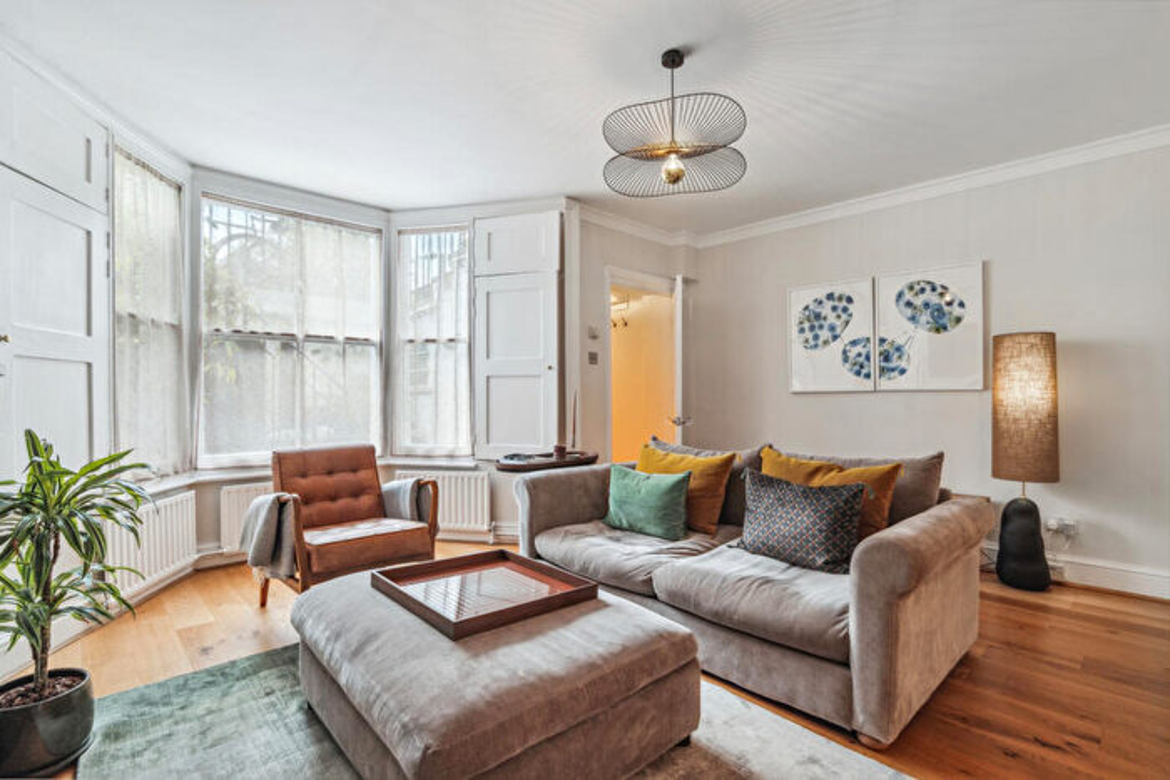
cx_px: 585
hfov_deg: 96.7
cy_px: 390
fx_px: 520
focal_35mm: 16
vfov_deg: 73.8
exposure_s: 1/25
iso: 400
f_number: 11
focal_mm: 16
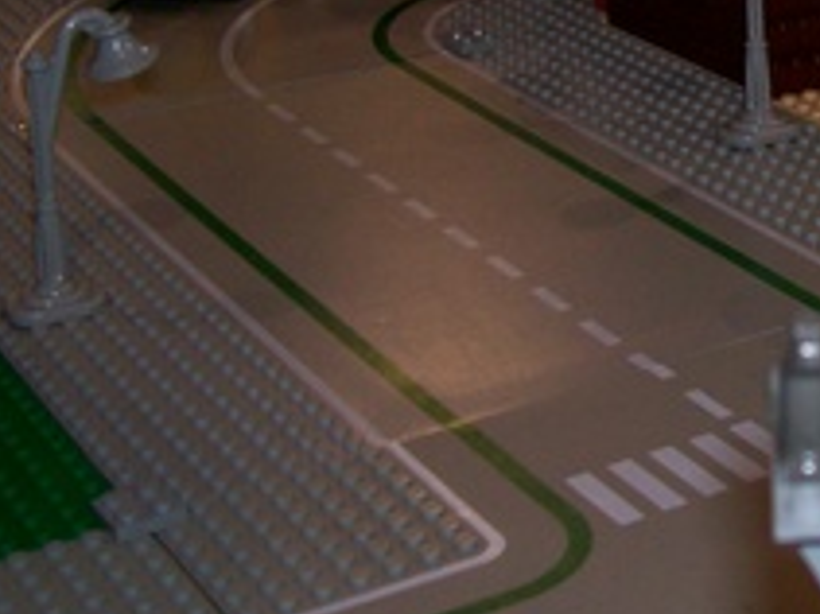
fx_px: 2439
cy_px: 78
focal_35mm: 103
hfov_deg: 18.3
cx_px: 913
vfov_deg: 14.2
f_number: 2.7
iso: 80
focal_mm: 5.6
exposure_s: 1/64
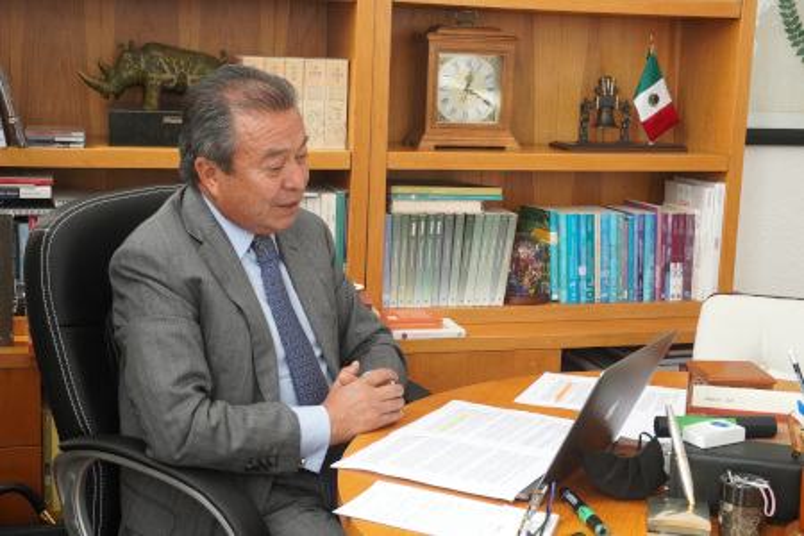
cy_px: 268
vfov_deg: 26.5
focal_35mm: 51
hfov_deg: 38.9
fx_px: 1139
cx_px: 402
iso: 1600
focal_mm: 34
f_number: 9
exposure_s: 1/125
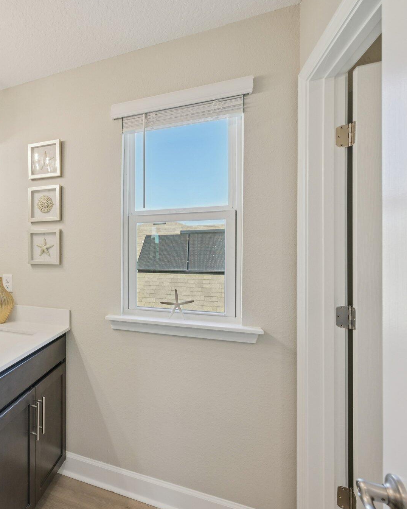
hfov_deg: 58.2
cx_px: 40
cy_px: 254
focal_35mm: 20
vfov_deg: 80.4
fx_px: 301
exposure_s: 1/20
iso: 100
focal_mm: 14
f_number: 8
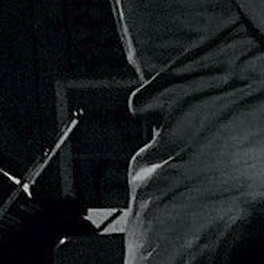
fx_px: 2916
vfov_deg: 5.2
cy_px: 285
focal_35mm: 338
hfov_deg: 4.3
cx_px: 1421
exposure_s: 1/500
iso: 3200
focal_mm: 24
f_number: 1.8
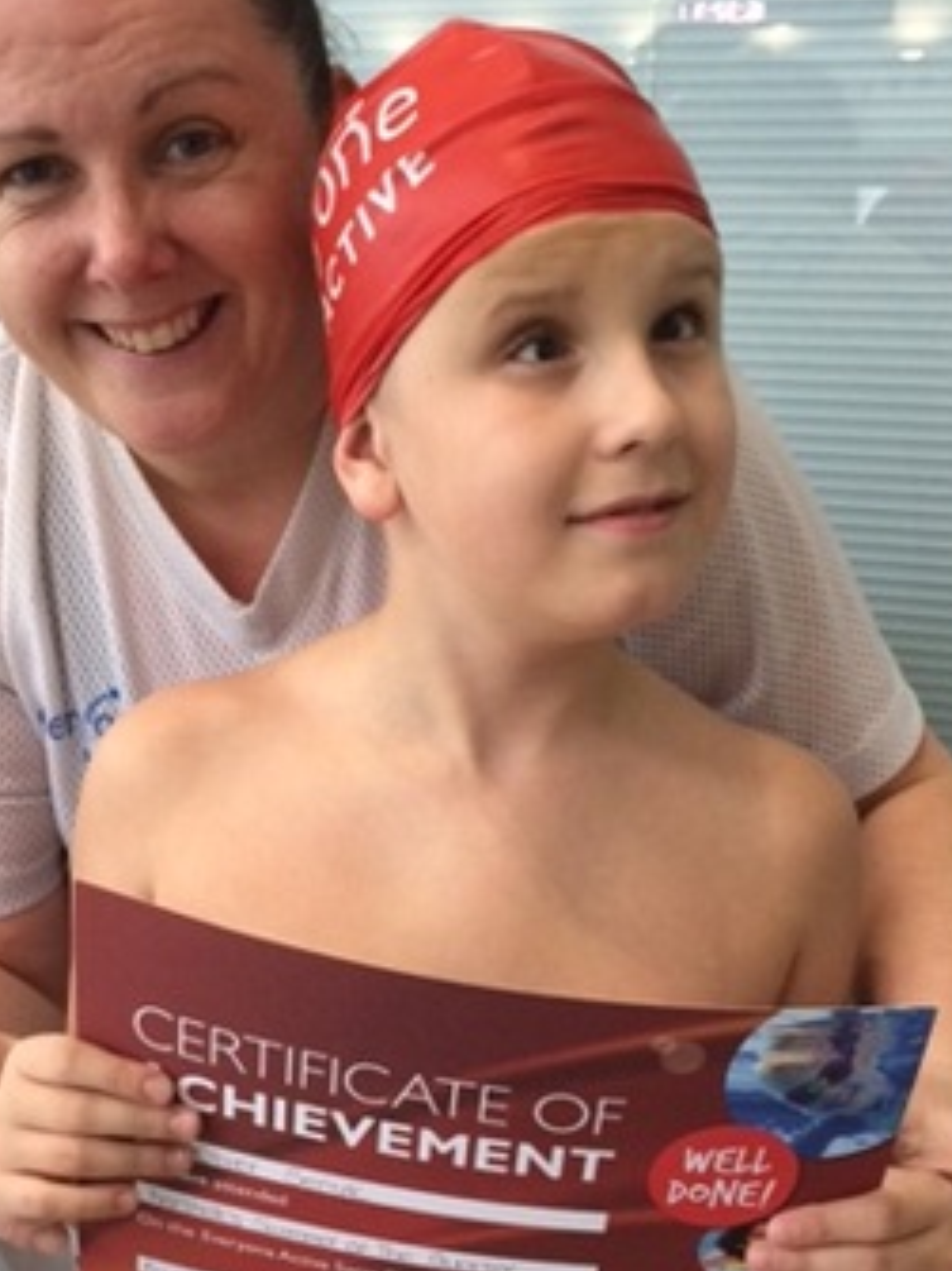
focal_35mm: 52
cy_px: 907
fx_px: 1908
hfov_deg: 28.0
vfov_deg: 36.2
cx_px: 406
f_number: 2.2
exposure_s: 1/30
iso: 50
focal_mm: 4.15
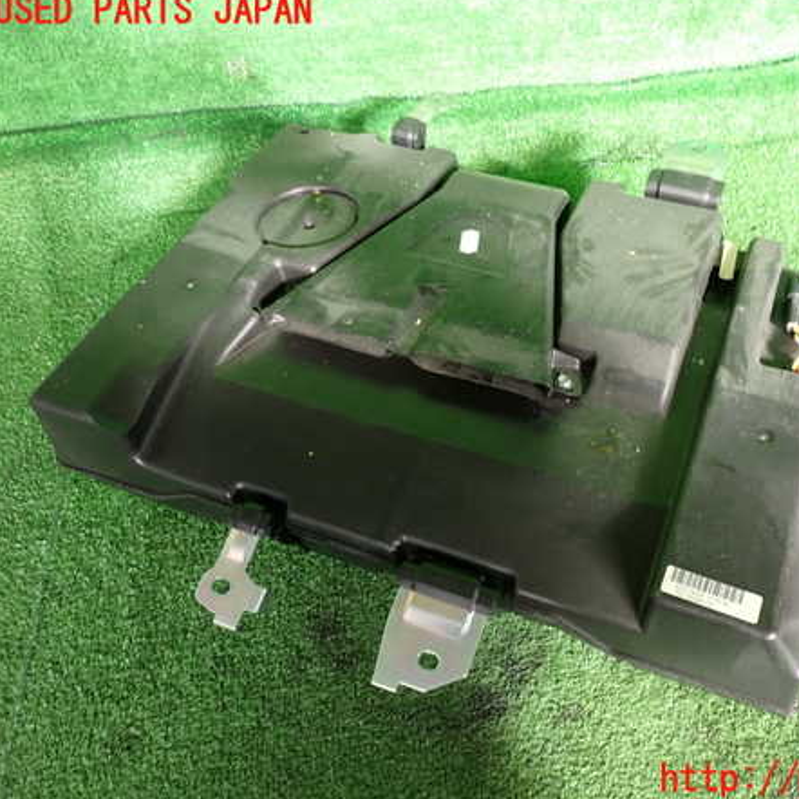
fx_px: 783
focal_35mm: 30
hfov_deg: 53.1
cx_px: 526
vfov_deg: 54.0
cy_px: 396
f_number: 2
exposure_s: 1/50
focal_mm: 4.5
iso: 200
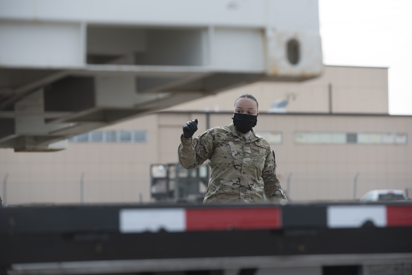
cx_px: 206
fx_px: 1546
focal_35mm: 135
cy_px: 138
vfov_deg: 10.2
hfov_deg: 15.2
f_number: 5
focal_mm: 135
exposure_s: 1/1600
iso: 400
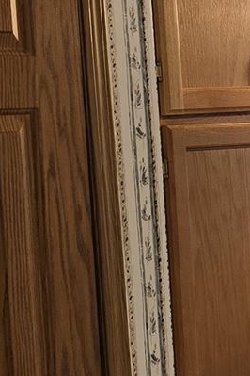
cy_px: 218
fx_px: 1437
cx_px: 760
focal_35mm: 138
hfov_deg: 8.3
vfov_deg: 14.9
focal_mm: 6.3
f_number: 1.7
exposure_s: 1/120
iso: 100
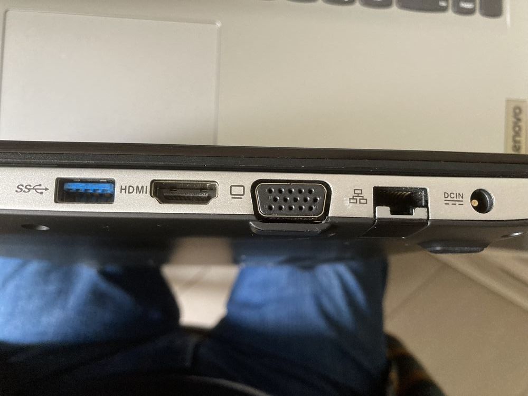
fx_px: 427
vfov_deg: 49.7
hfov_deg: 63.4
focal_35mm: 28
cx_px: 264
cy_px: 198
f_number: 1.8
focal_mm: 3.99
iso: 320
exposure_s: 1/50
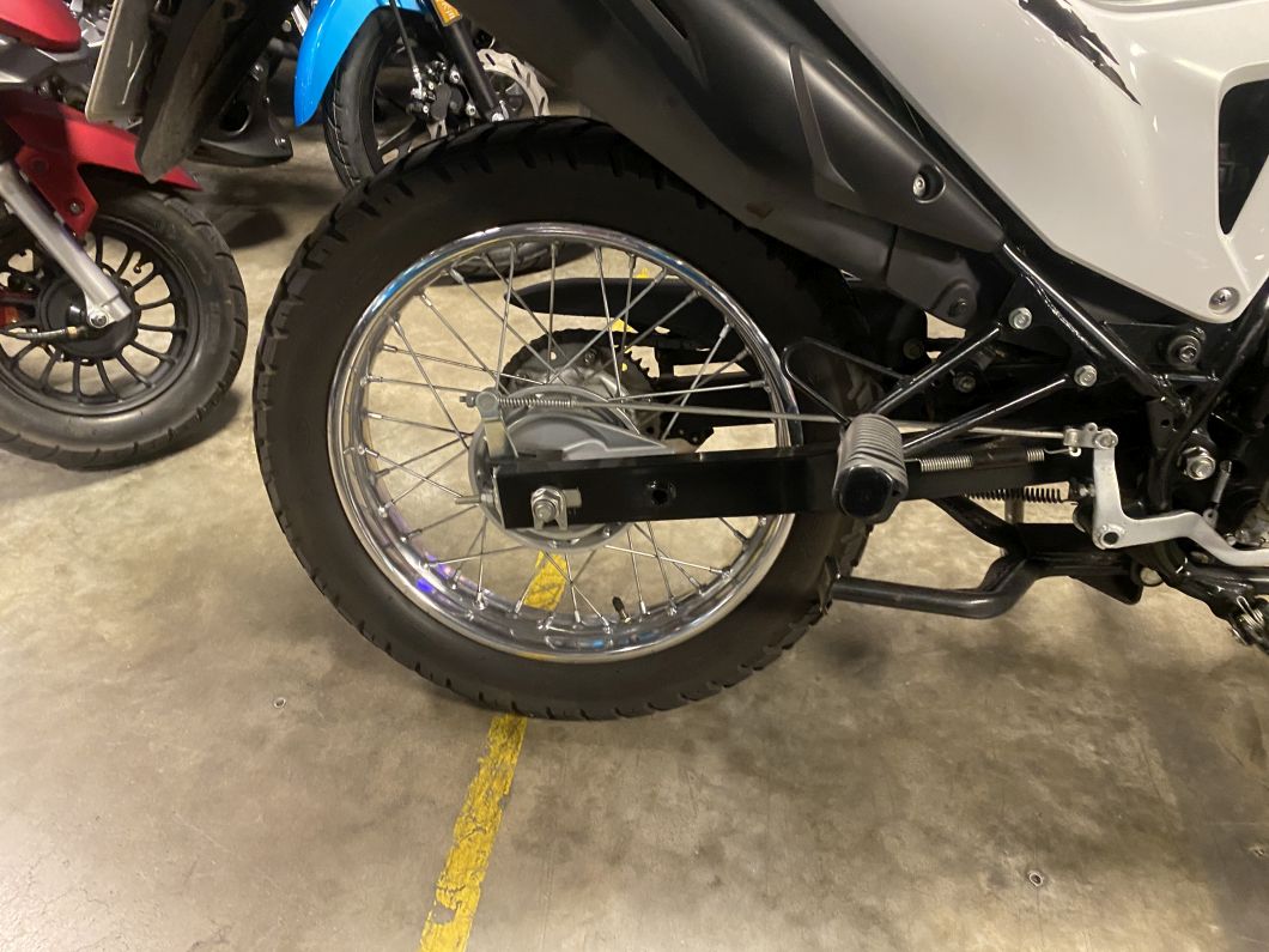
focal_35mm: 26
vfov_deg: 53.1
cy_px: 476
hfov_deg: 67.3
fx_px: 953
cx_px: 634
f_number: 1.8
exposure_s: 1/33
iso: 500
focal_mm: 4.25
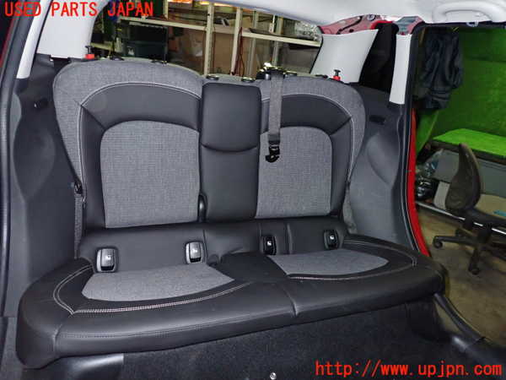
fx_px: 365
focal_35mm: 25
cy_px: 190
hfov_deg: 69.4
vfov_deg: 54.9
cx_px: 253
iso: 800
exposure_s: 1/30
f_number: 5.6
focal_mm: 4.5
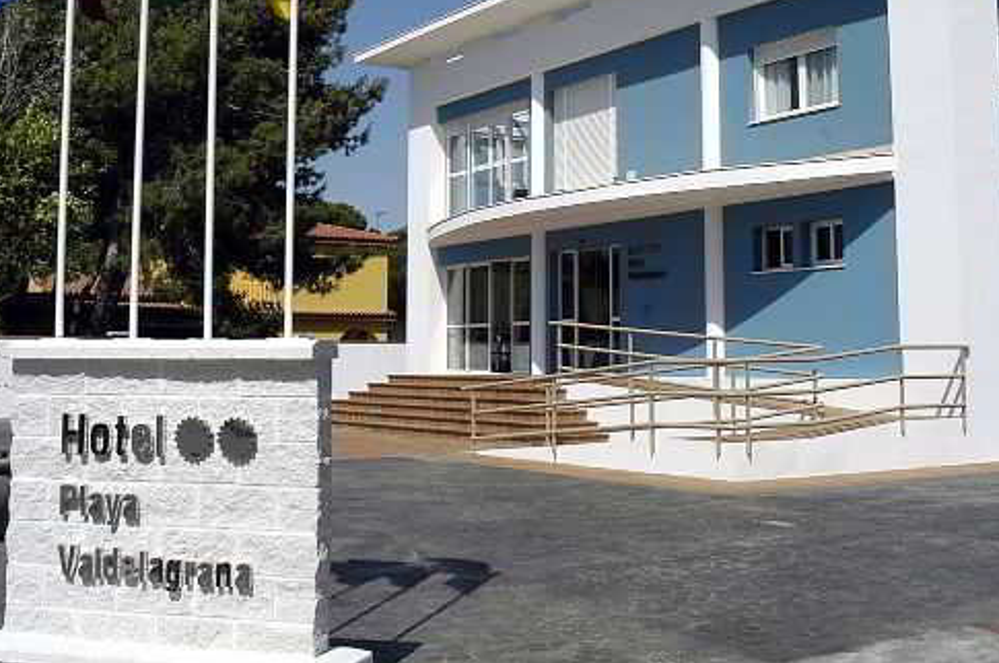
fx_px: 1852
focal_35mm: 67
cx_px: 546
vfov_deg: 20.2
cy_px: 194
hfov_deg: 30.2
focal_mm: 27
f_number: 11
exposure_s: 1/500
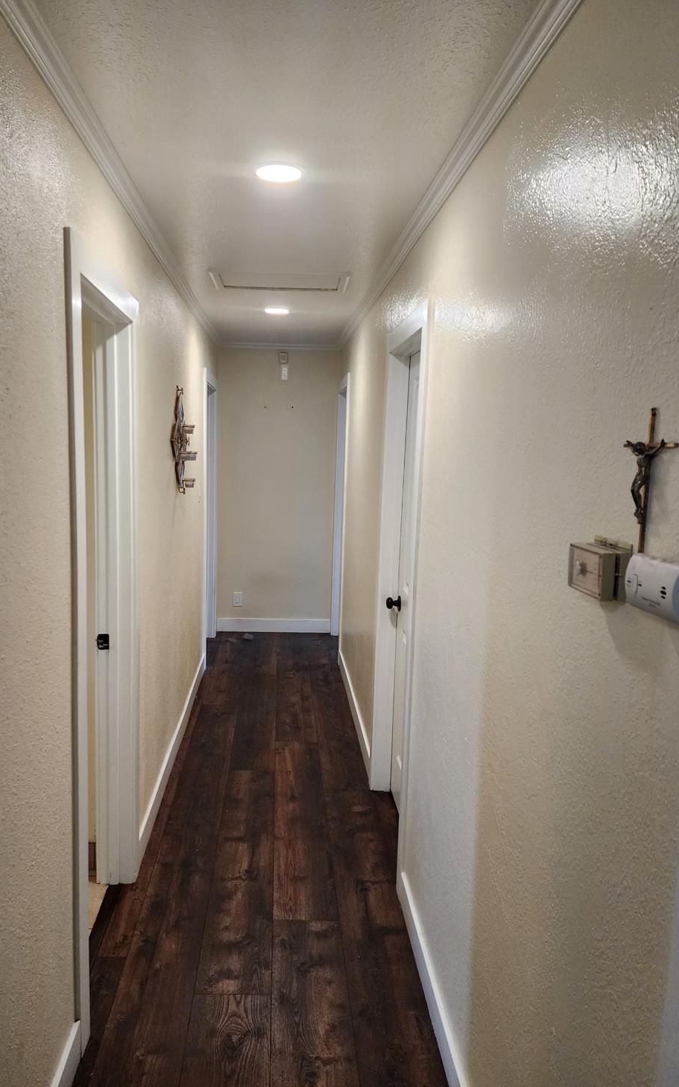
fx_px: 740
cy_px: 545
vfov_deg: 72.6
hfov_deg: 49.1
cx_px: 289
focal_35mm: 25
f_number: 1.8
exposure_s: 1/120
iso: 250
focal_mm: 6.4
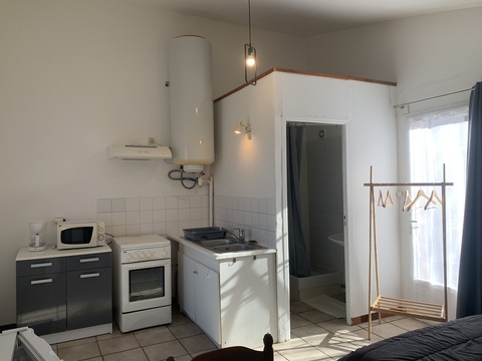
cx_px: 241
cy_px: 180
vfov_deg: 53.1
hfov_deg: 67.3
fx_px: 362
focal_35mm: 26
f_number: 1.8
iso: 25
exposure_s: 1/163
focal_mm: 4.25
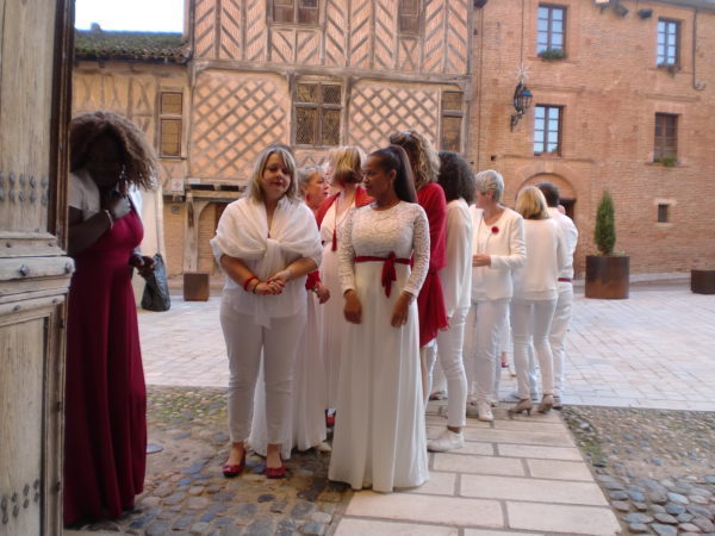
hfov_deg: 52.6
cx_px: 358
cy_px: 268
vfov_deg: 40.7
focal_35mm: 35
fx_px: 723
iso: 64
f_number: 3.1
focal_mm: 6.3
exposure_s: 1/60
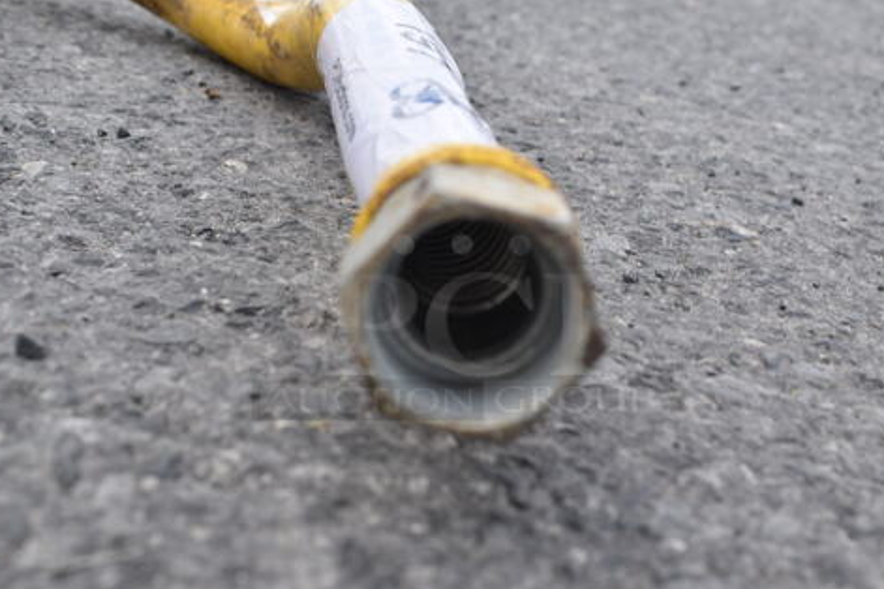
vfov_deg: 27.7
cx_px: 462
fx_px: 1195
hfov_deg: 40.6
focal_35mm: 49
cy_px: 321
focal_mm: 25
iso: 100
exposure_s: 1/125
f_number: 8
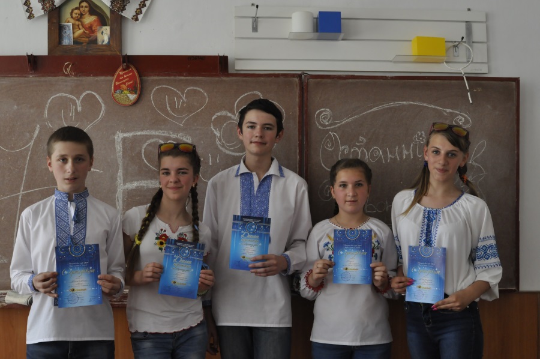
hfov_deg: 46.4
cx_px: 270
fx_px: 629
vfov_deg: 31.8
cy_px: 180
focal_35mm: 42
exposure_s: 1/320
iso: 1600
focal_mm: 28
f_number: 9
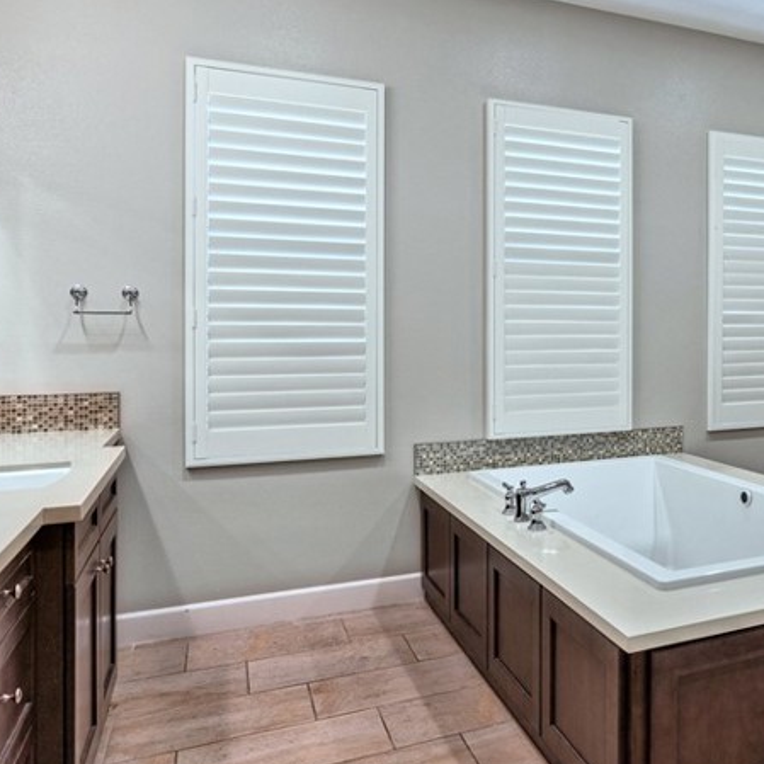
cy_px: 332
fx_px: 774
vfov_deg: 52.4
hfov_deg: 49.0
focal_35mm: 31
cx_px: 628
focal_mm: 16
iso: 125
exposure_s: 1/50
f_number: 3.5
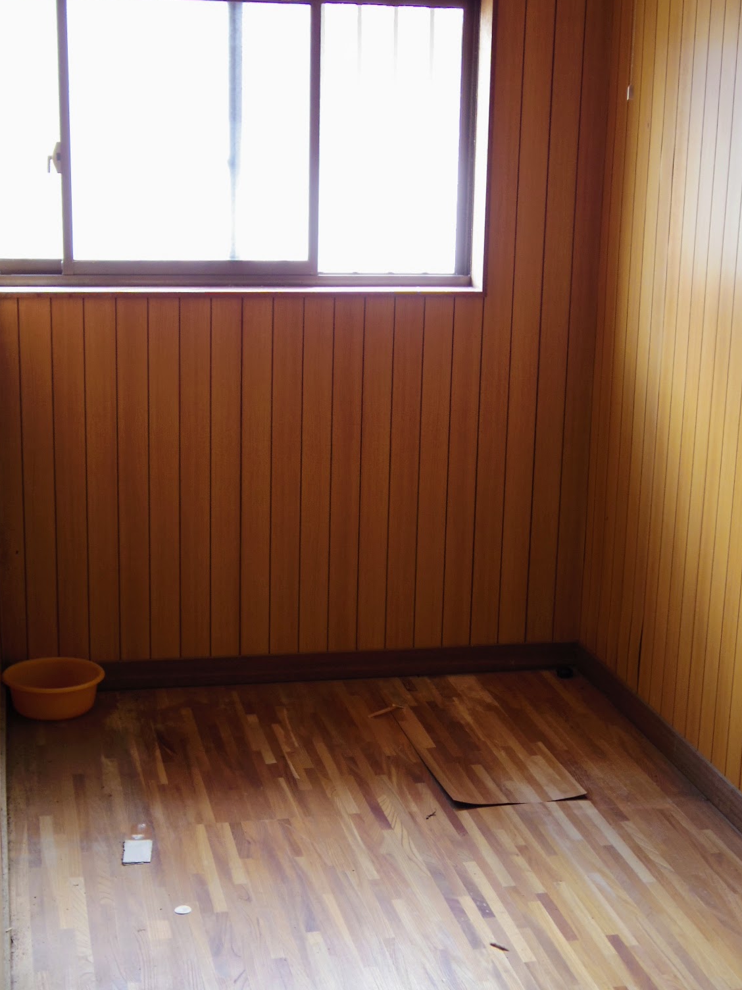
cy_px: 548
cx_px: 405
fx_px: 1715
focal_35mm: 60
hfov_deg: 24.4
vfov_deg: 32.2
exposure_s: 1/30
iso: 125
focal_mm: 8.5
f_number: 1.9
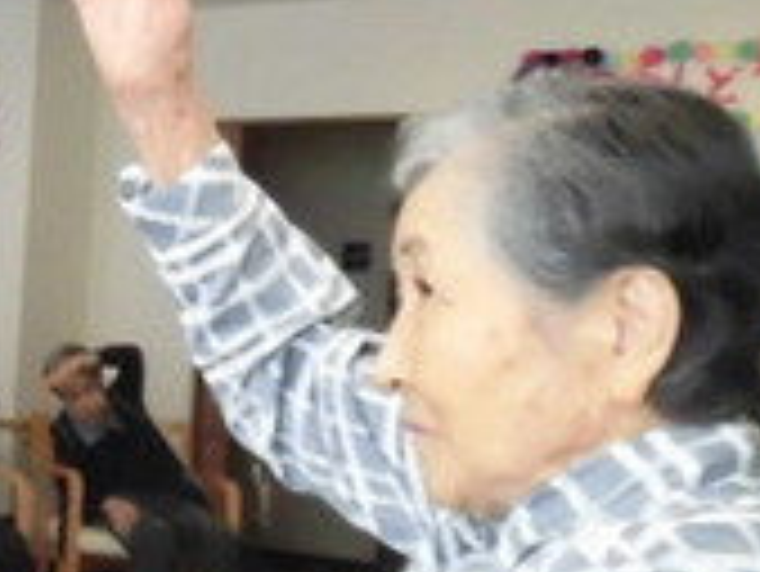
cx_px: -322
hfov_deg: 21.6
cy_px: 198
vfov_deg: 18.9
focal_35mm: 78
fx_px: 1714
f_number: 3.1
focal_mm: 4.3
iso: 800
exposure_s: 1/200
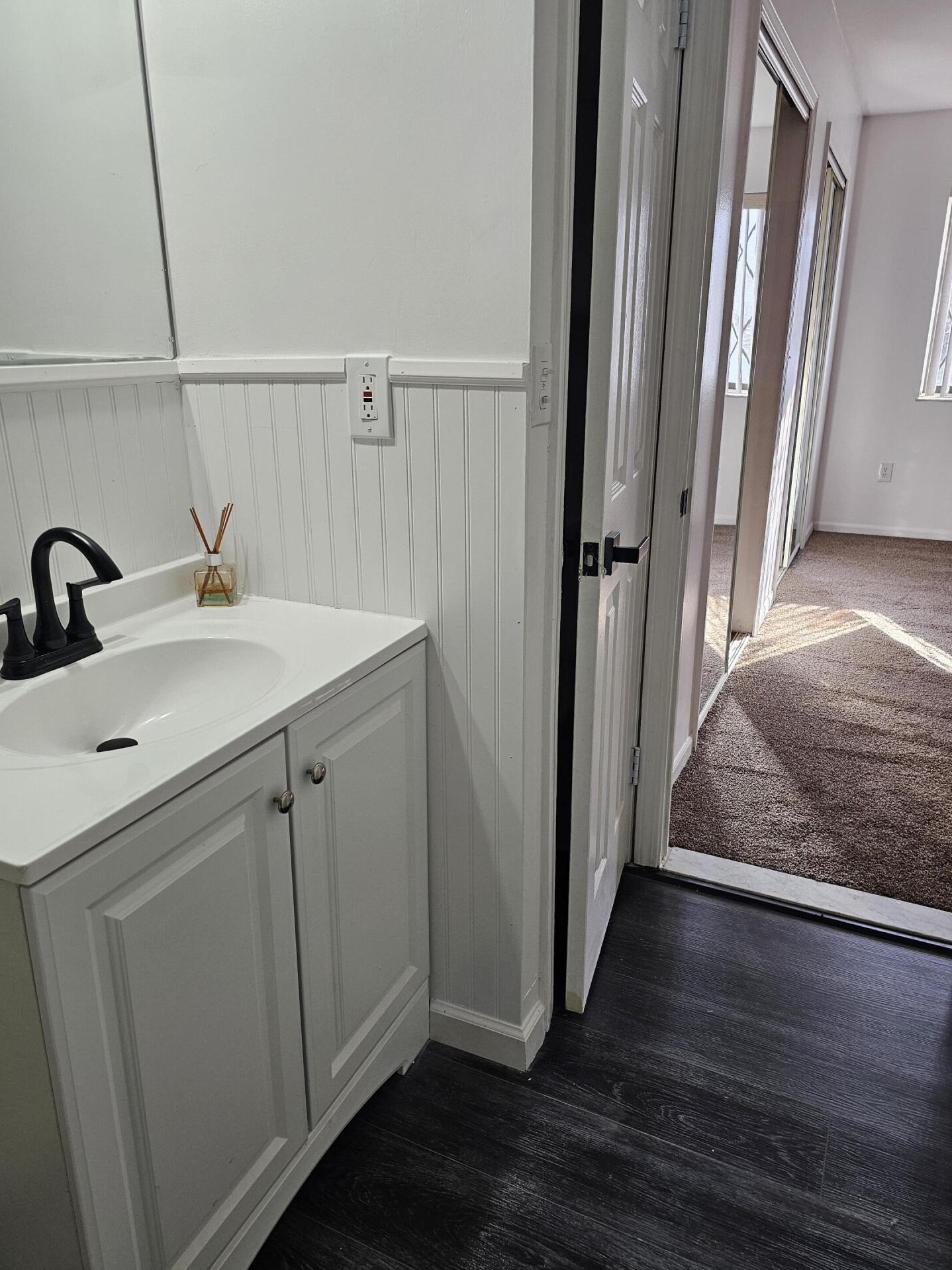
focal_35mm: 24
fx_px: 880
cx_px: 471
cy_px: 645
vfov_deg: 71.6
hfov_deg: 56.8
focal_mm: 6.3
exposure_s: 1/120
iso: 100
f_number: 1.7
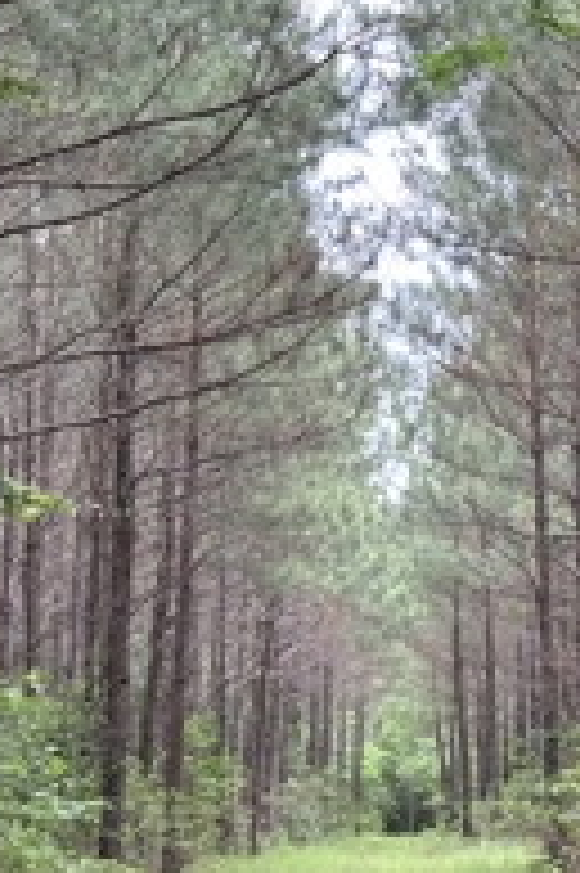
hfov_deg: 13.0
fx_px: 2493
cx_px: 616
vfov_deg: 19.8
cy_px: 477
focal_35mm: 103
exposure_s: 1/185
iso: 64
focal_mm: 6.86
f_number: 1.78
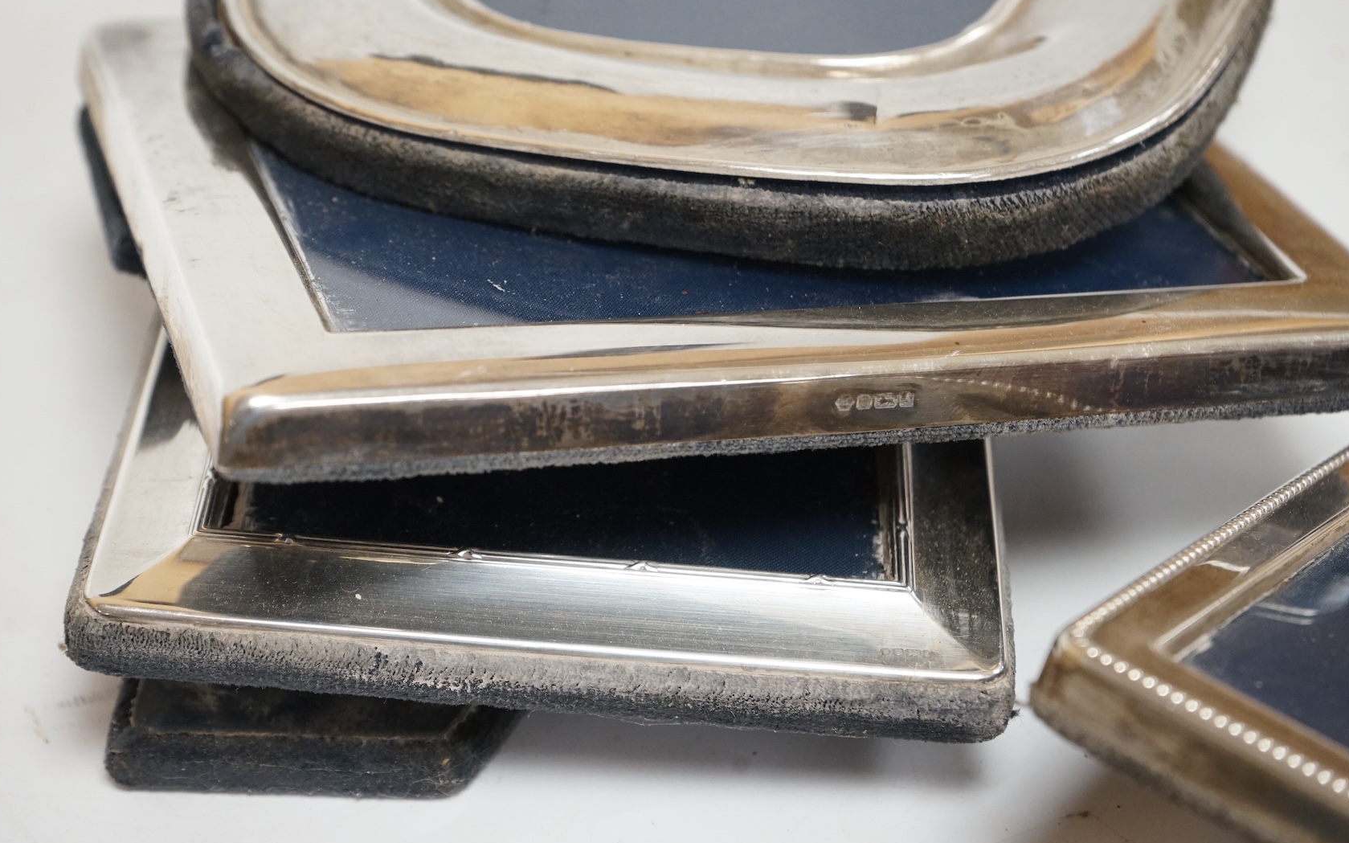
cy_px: 401
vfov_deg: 17.8
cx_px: 666
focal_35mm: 73
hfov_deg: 28.2
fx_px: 2684
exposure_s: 1/125
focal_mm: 70
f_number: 7.1
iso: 2500
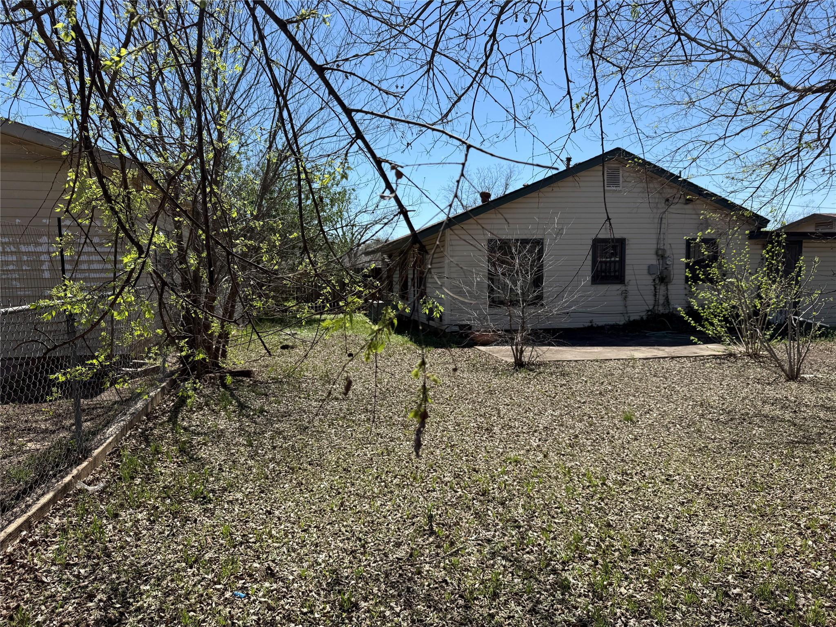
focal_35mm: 24
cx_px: 418
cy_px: 314
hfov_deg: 71.6
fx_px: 580
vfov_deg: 56.8
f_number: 1.78
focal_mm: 6.76
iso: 80
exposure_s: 1/3759
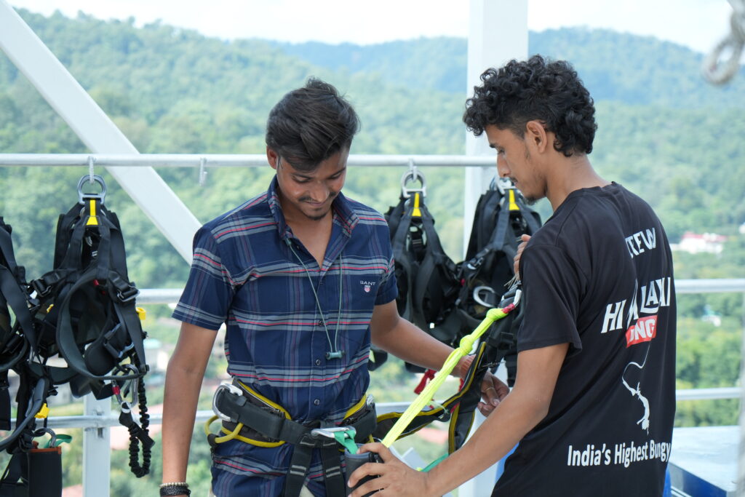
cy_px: 248
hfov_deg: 33.4
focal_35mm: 60
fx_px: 1242
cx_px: 372
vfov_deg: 22.6
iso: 320
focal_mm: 60
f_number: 4.5
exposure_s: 1/640
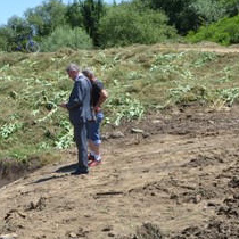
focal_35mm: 70
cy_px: 150
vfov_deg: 24.6
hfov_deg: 22.5
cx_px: -58
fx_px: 547
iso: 100
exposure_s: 1/200
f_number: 7.1
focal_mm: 18
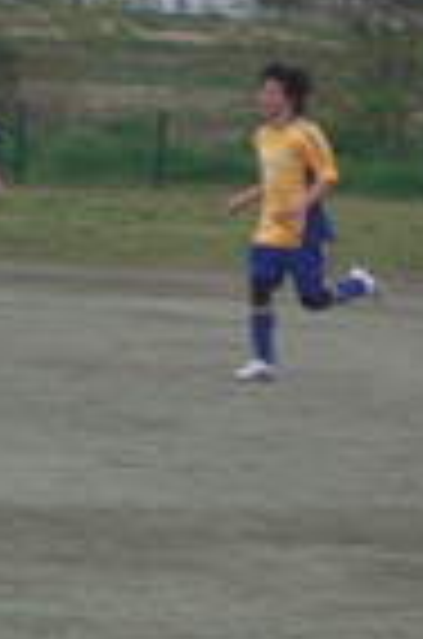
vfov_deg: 5.5
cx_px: -382
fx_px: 6641
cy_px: 112
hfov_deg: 3.6
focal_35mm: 375
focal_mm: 23.7
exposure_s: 1/200
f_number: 5.4
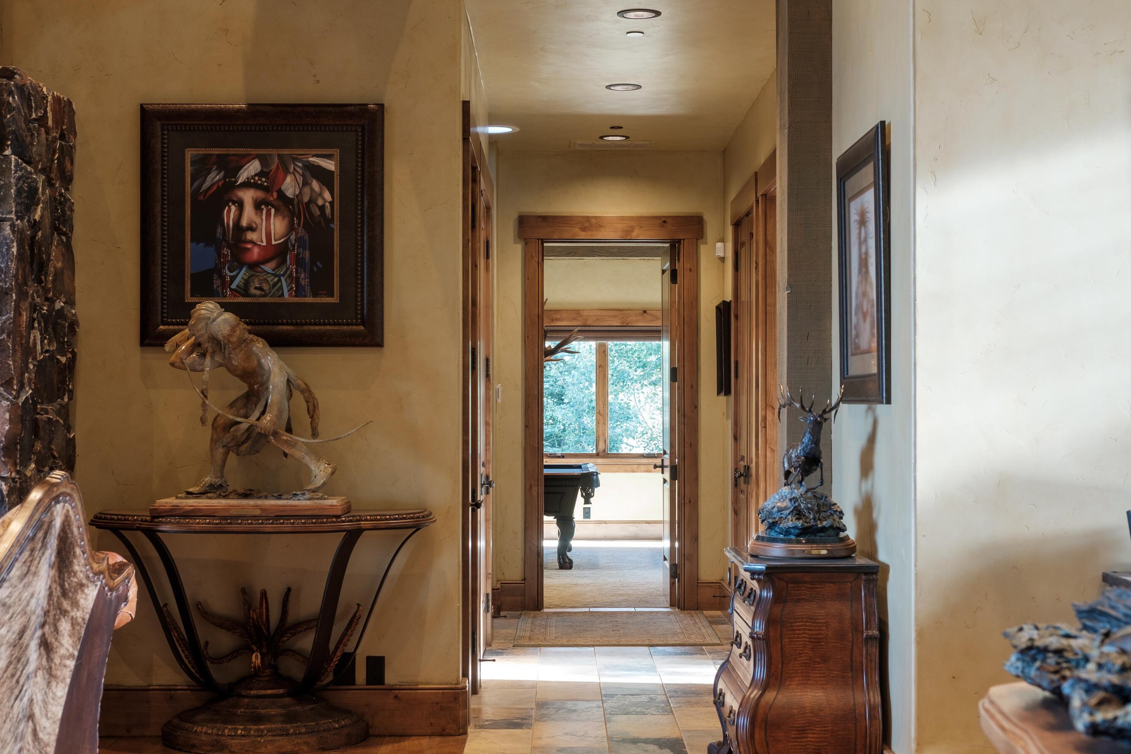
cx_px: 601
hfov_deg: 33.9
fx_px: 1854
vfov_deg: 23.0
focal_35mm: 59
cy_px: 410
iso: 200
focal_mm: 35
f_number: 5.6
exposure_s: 1/4
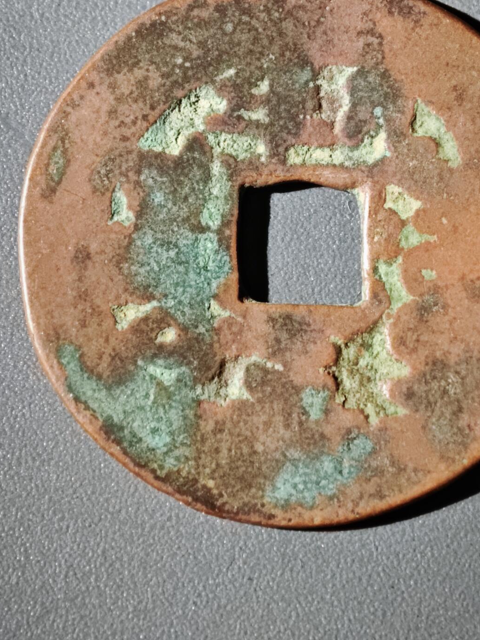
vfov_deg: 13.7
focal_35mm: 144
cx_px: 310
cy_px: 232
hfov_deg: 10.3
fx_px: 2663
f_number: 2
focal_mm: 9
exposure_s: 1/100
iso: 400
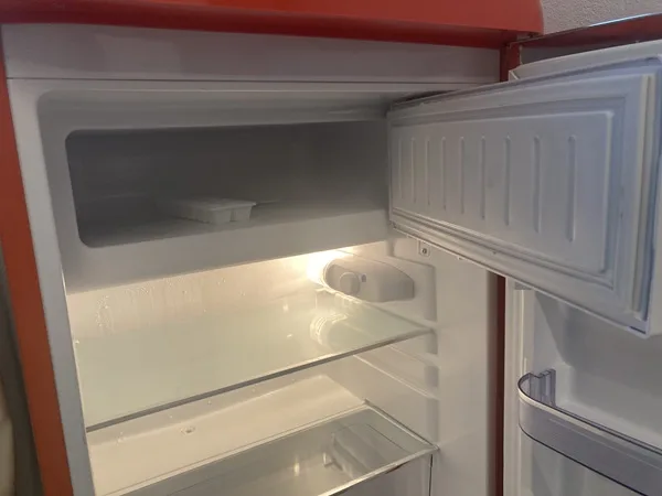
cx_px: 331
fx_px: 535
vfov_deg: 49.7
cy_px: 248
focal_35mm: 28
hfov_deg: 63.4
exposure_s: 1/50
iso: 125
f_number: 1.8
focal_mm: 3.99
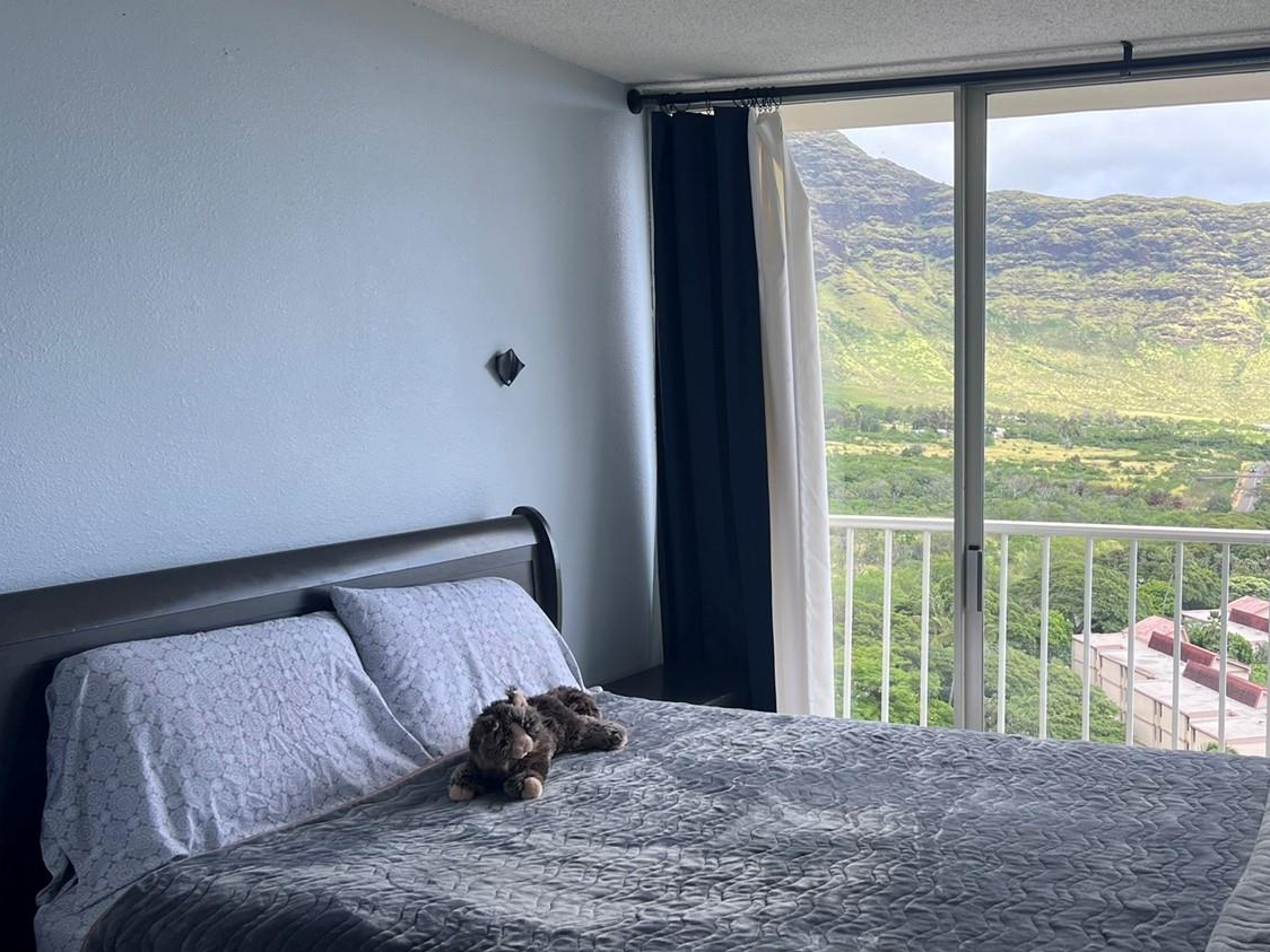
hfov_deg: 48.9
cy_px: 488
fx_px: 1357
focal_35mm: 37
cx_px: 894
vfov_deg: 38.7
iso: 50
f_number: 1.5
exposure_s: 1/814
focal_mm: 5.7
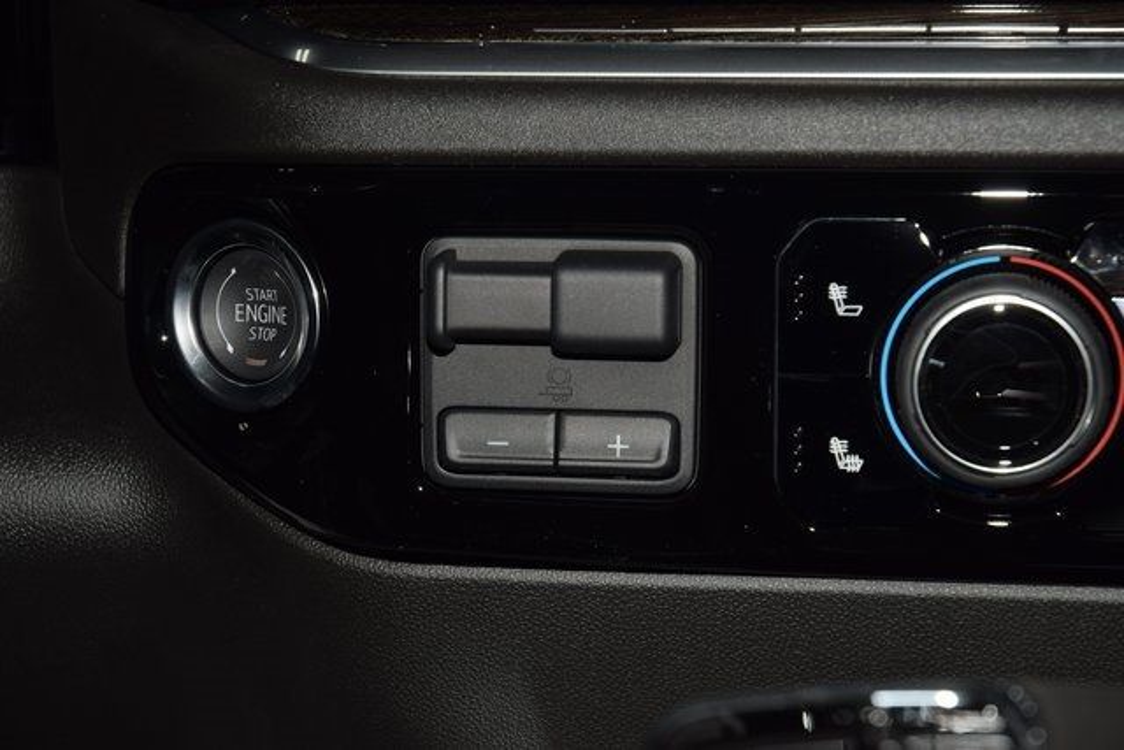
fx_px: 3279
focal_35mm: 105
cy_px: 375
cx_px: 562
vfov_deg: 13.0
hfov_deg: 19.5
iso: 100
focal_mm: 70
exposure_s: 1/125
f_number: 8
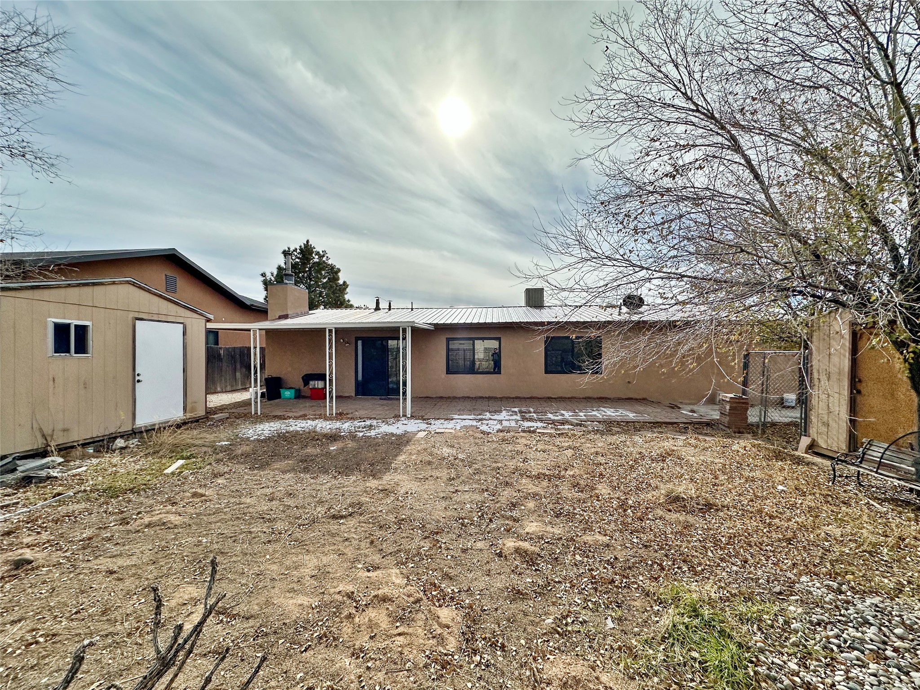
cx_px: 460
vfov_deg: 85.7
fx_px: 372
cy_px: 345
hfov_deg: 102.1
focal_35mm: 14
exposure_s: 1/8400
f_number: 2.2
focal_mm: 2.22
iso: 50
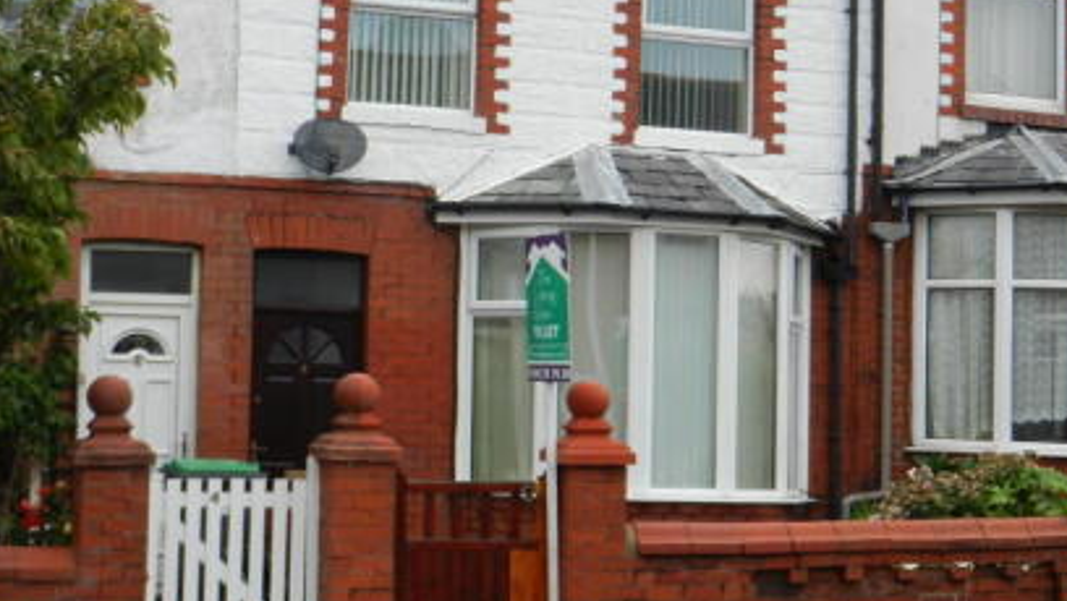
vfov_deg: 17.2
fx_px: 1982
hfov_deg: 30.1
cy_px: 244
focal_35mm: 70
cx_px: 441
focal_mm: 8.2
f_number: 4.2
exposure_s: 1/200
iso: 160
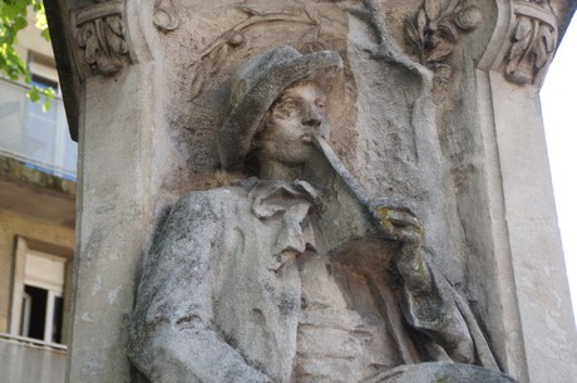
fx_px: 1440
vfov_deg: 15.1
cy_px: 192
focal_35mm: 90
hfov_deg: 22.7
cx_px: 288
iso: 125
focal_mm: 60
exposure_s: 1/100
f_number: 5
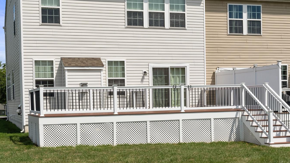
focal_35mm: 53
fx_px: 408
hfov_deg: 39.0
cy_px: 44
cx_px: 116
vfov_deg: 22.5
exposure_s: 1/1250
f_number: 11
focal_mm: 33
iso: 640
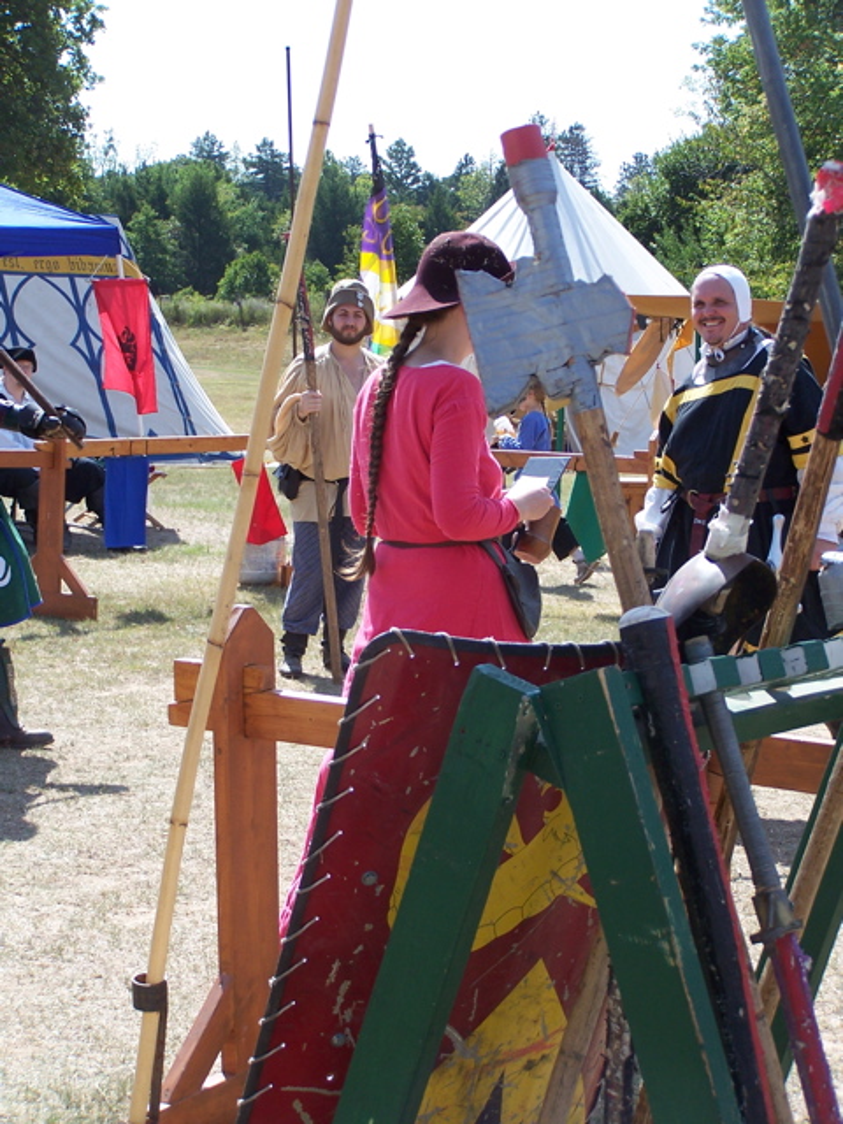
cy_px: 562
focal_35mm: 82
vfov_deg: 23.8
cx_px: 422
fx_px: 2663
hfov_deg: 18.0
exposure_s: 1/750
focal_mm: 13.7
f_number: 3.2
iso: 80
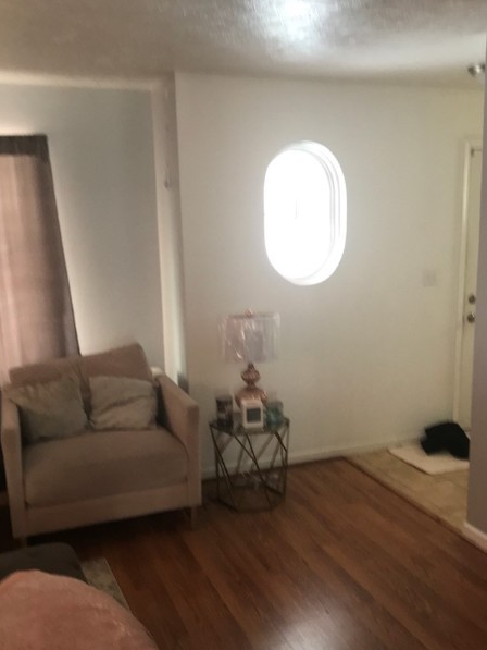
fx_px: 675
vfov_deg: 51.3
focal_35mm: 36
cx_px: 269
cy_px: 356
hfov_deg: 39.6
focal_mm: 3.99
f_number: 1.8
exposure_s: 1/30
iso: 100
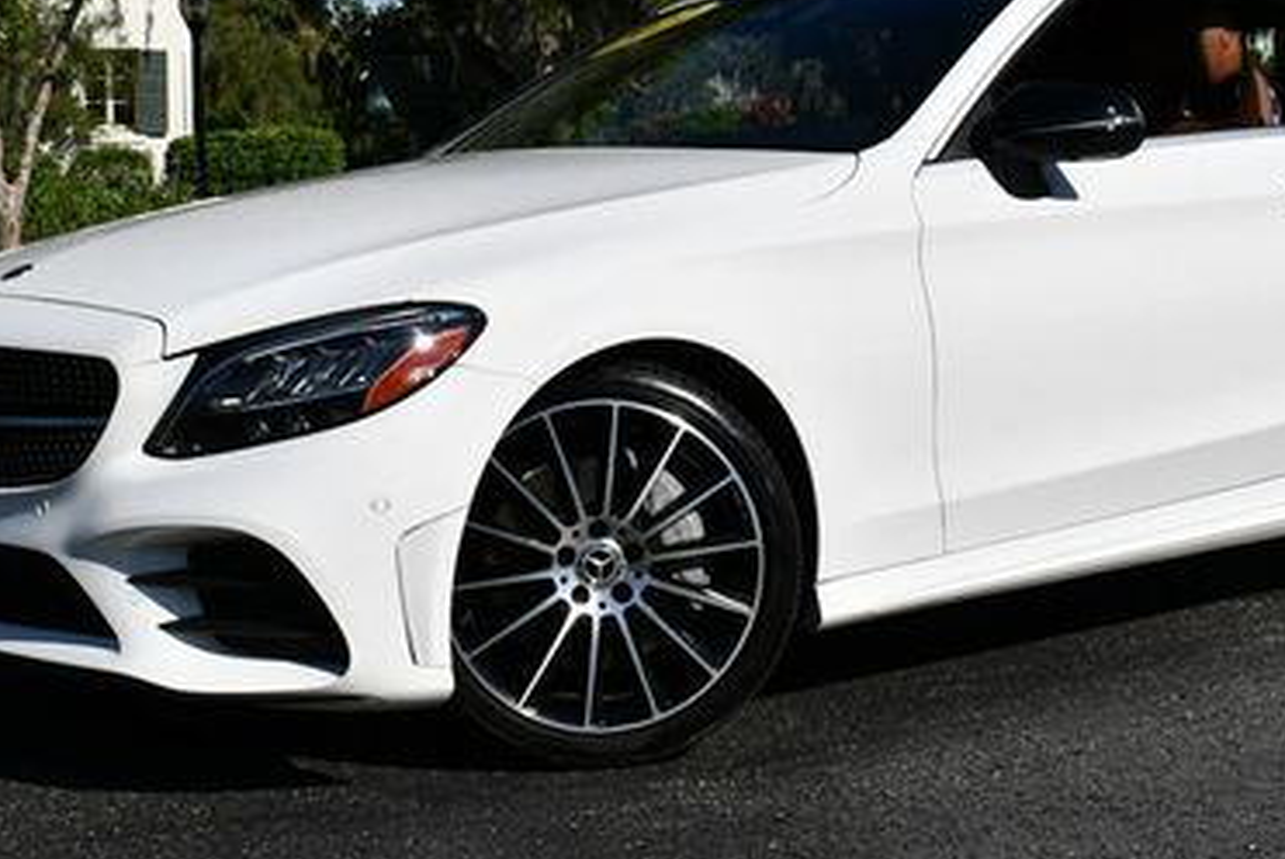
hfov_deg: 26.6
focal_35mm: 76
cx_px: 741
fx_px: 2715
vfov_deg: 17.9
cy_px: 215
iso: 100
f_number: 11
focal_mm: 22
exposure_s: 1/500
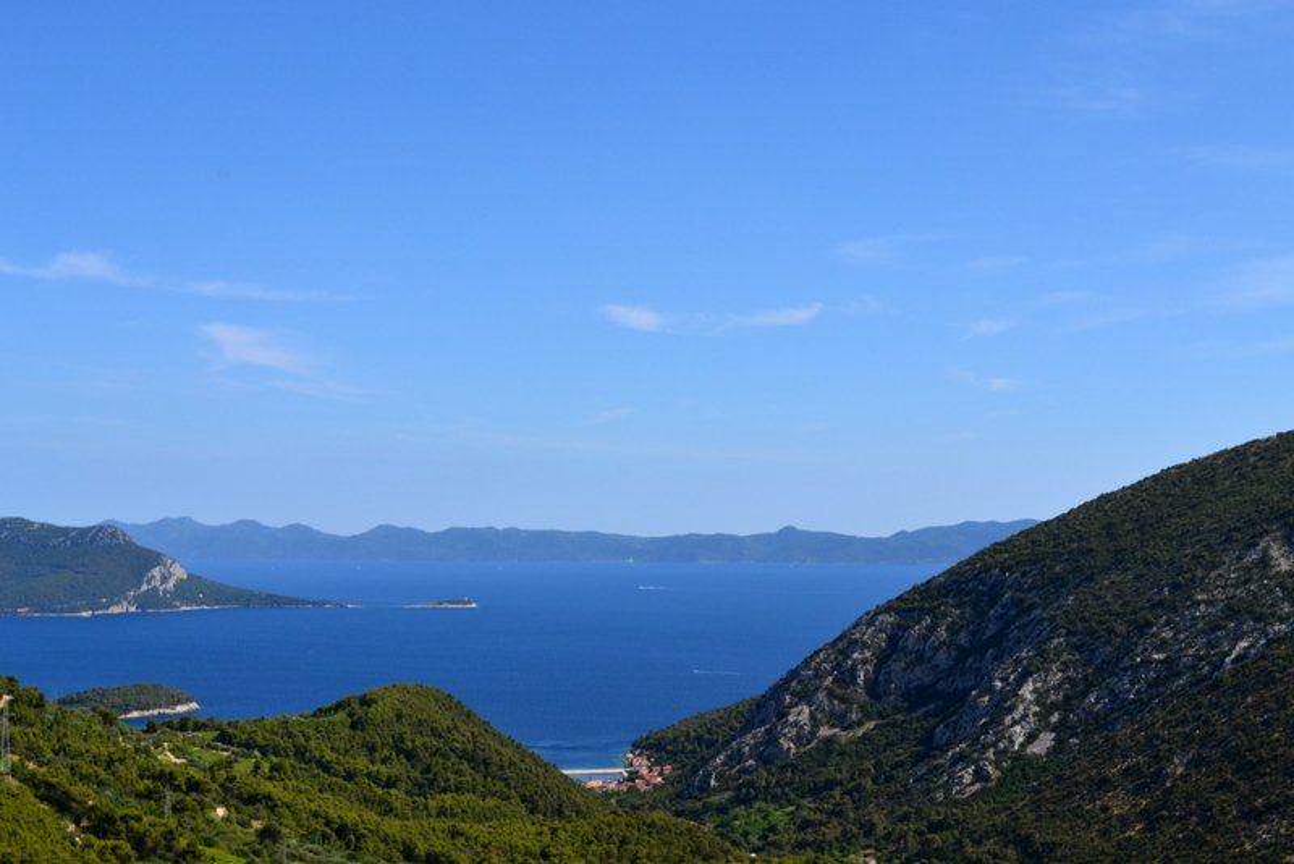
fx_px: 1834
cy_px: 432
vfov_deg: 26.5
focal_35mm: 51
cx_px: 647
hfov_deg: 38.9
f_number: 11
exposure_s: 1/400
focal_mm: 34
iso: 400
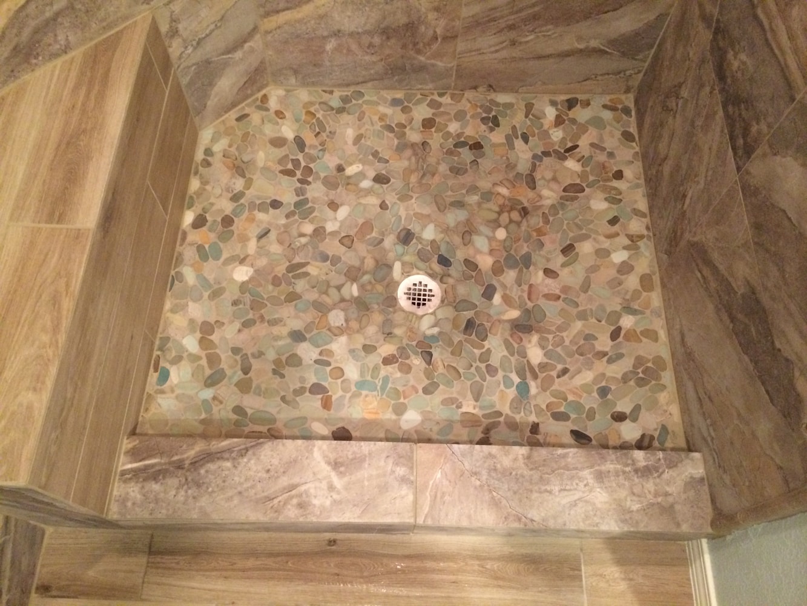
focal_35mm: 30
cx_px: 404
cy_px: 303
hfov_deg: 60.0
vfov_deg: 46.8
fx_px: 699
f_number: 2.2
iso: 320
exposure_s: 1/17
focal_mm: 4.12
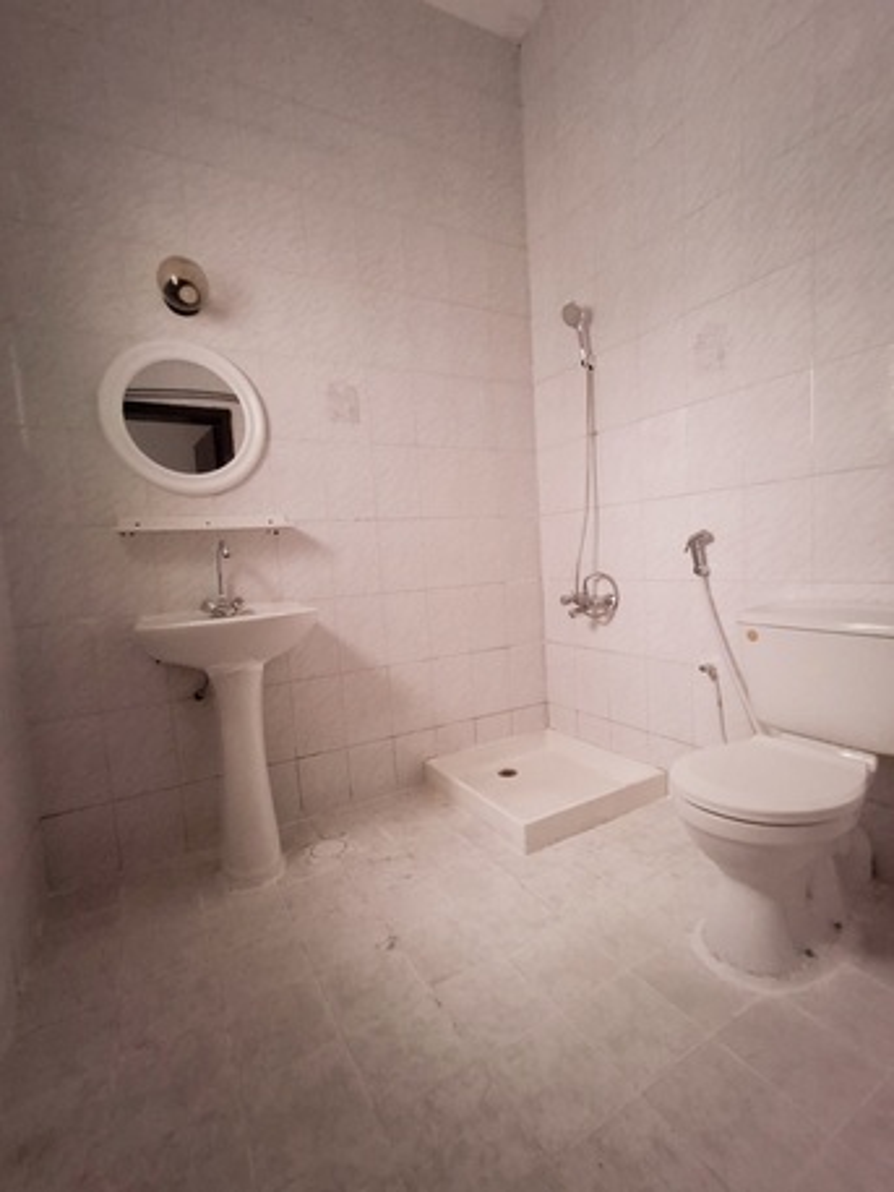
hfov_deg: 78.1
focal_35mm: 16
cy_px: 596
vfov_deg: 94.5
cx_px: 447
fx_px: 551
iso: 500
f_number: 2.2
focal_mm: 1.64
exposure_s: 1/25
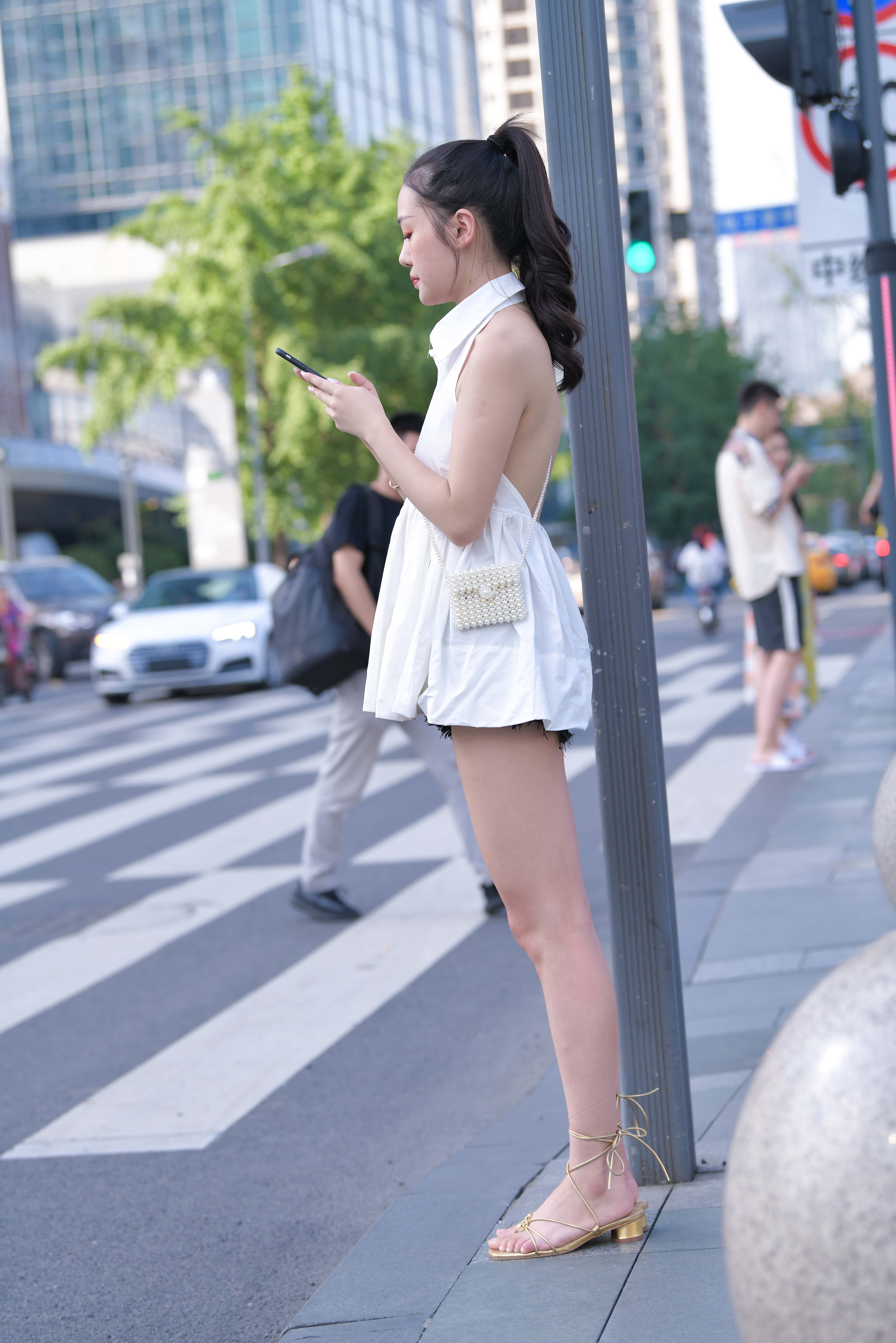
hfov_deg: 16.1
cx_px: 448
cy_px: 672
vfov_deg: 23.9
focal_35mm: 85
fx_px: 3173
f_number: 4
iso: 220
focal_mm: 85
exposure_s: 1/640
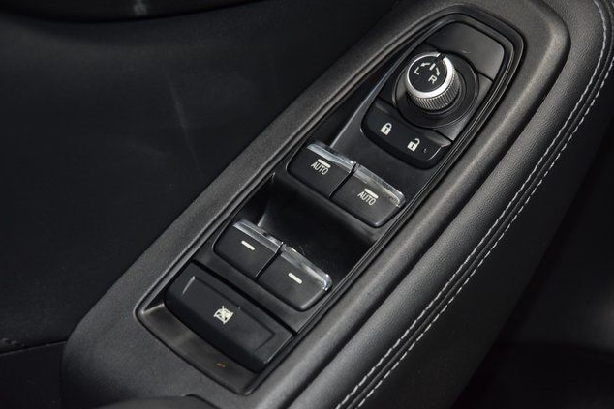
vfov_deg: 12.9
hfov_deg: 19.3
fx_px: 1808
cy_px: 204
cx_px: 306
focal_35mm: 106
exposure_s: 1/60
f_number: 4.5
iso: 1600
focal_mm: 70
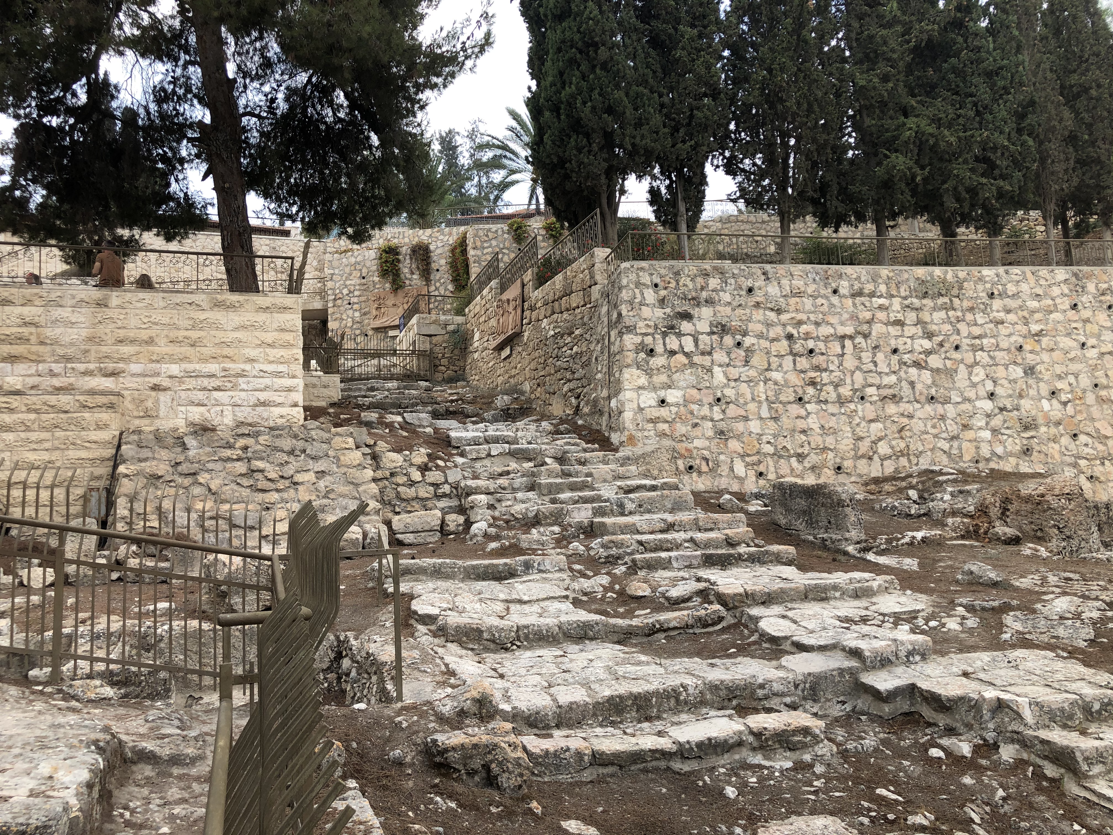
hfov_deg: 63.4
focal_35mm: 28
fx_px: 900
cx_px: 556
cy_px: 418
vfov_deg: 49.7
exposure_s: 1/666
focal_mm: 3.99
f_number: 1.8
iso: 20
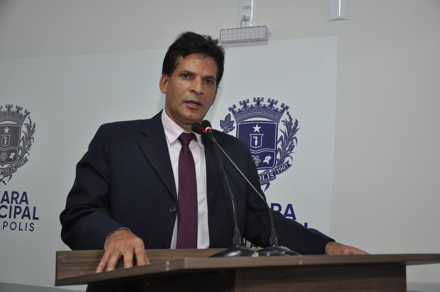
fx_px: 732
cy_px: 146
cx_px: 220
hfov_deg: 33.4
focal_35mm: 60
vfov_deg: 22.6
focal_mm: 40
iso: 1000
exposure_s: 1/80
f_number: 5
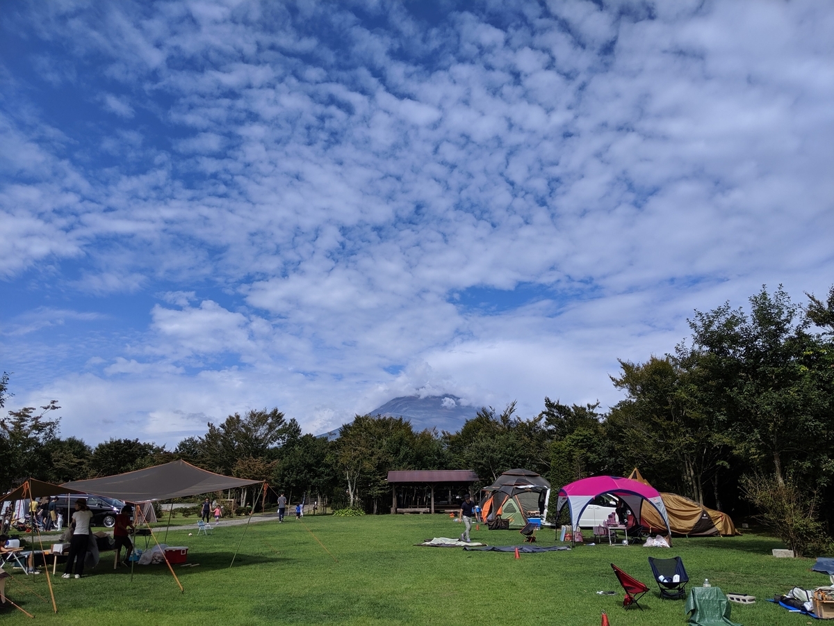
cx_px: 417
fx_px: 651
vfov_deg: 51.4
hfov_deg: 65.3
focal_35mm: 27
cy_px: 313
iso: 68
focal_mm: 4.44
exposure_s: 1/4695
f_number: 1.8
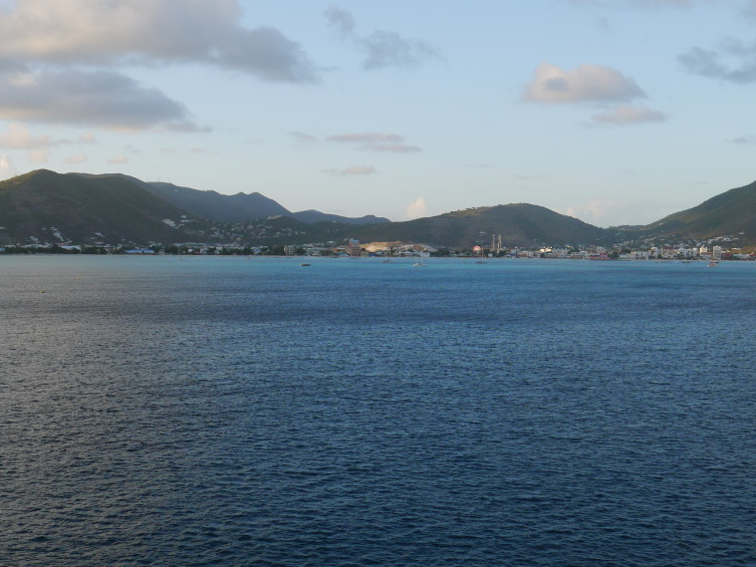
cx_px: 388
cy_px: 273
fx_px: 1179
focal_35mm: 54
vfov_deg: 27.0
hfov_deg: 35.5
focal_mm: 20
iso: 160
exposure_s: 1/200
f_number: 6.3
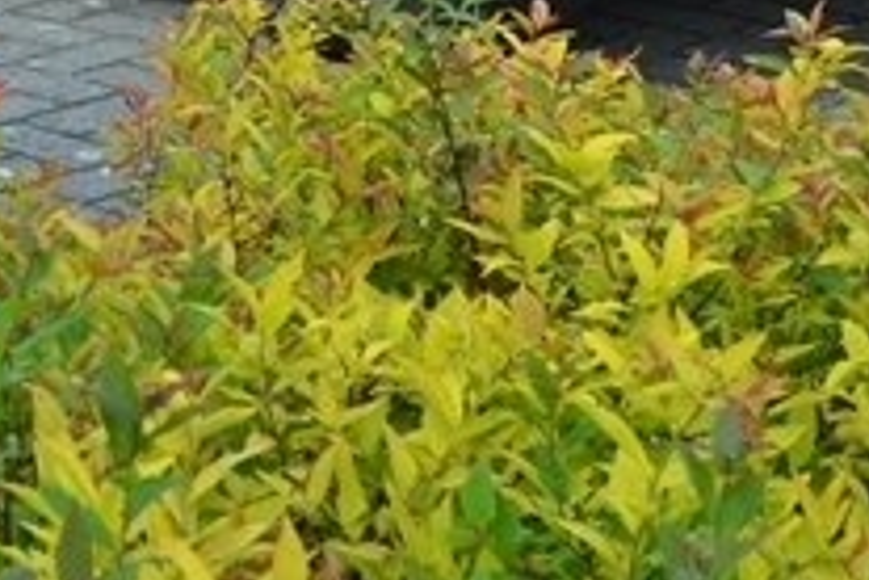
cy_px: -477
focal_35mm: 174
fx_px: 4200
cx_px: 71
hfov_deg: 11.7
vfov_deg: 7.6
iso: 400
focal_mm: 30
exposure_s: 1/125
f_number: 9
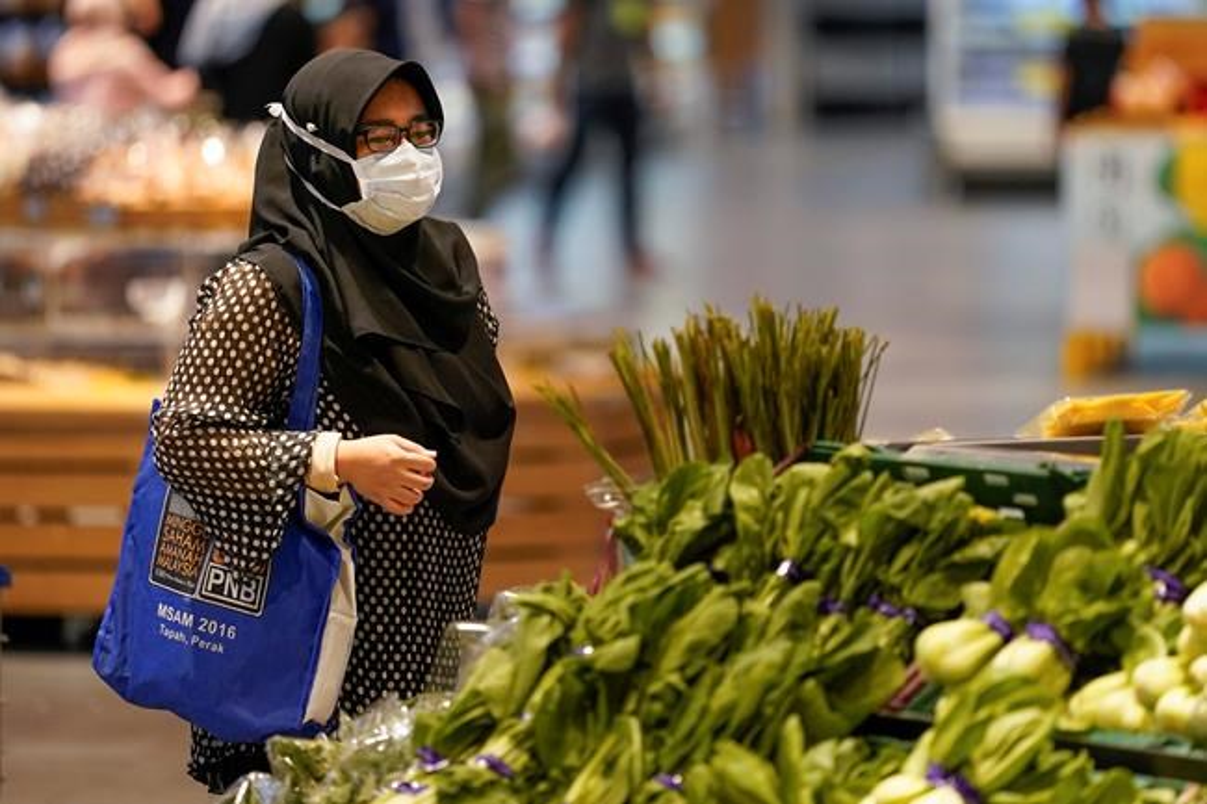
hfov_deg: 10.3
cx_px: 604
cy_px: 402
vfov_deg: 6.9
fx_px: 6703
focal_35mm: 200
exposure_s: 1/250
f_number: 2.8
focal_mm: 200
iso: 2000
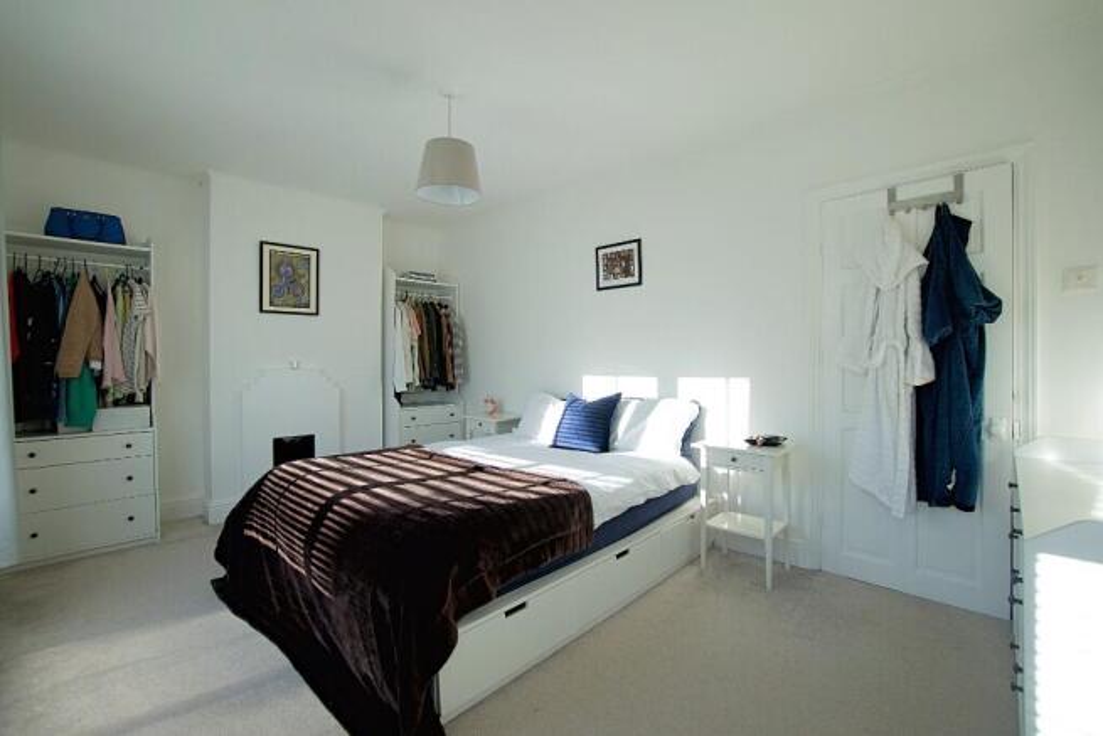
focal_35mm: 15
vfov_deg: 77.4
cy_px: 368
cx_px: 552
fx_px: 460
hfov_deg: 100.4
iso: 160
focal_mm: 10
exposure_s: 1/160
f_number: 4
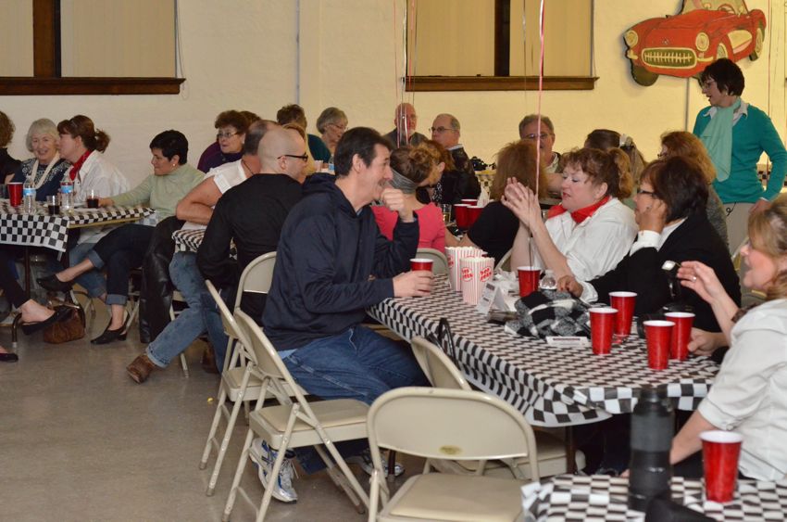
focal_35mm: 75
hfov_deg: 27.0
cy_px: 261
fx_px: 1636
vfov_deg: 18.1
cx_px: 394
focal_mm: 50
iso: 4000
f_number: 4
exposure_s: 1/250
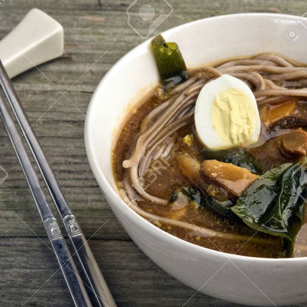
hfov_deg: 10.3
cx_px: 229
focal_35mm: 170
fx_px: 1706
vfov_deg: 10.3
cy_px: 162
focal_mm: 105
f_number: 22
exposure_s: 1/100
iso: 125
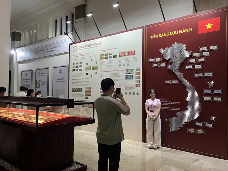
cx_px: 114
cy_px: 86
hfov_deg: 67.3
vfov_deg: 53.1
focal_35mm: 26
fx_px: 171
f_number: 1.6
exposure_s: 1/50
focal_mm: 5.1
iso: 80
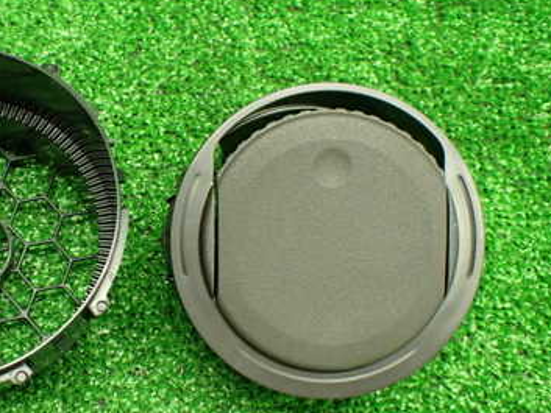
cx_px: 117
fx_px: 812
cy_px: 240
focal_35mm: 51
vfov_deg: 28.5
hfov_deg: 36.3
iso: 800
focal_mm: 5.4
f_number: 2.3
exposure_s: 1/80
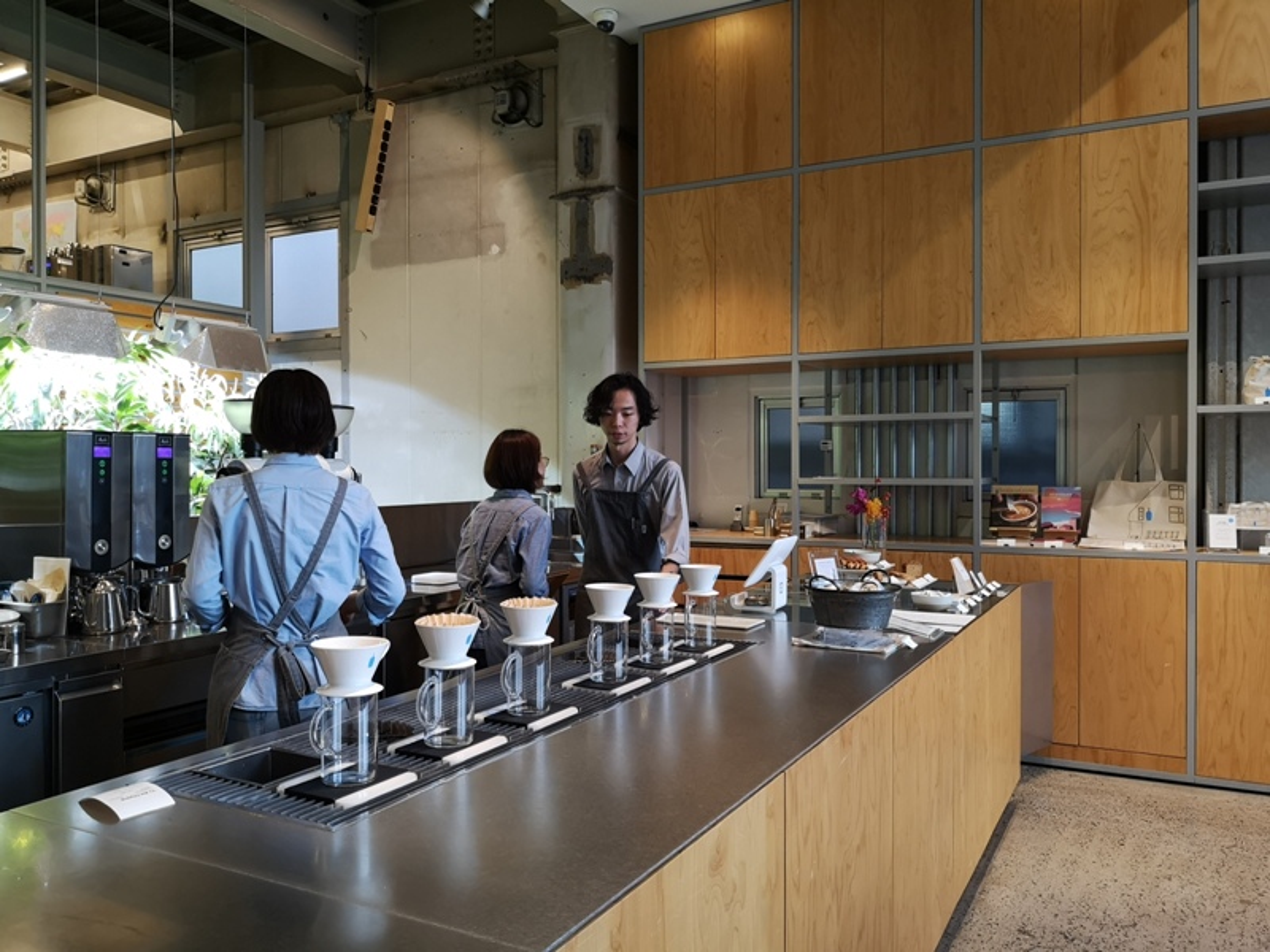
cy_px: 476
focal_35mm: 27
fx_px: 991
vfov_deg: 51.4
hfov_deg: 65.3
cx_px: 635
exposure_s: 1/100
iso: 200
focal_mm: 3.95
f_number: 1.8
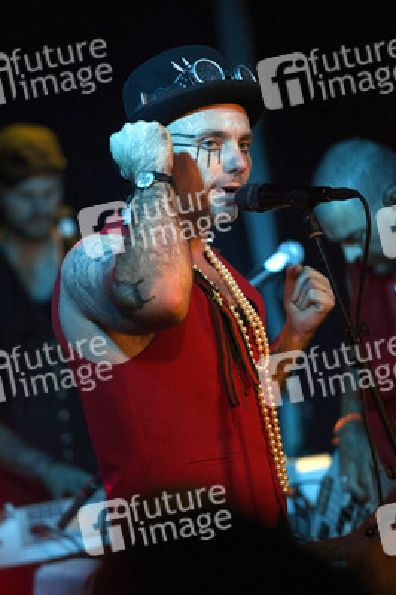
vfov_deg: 10.3
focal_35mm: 200
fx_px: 3305
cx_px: 198
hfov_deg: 6.9
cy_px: 298
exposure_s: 1/160
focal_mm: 200
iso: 2500
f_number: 3.2
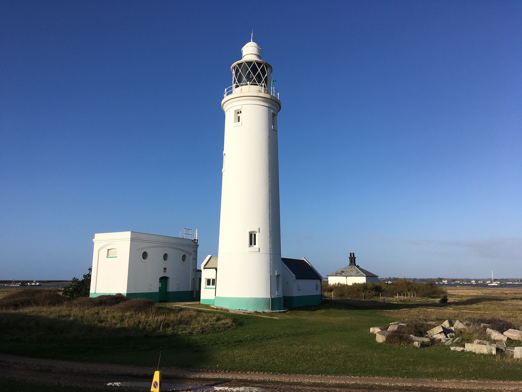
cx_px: 261
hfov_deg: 61.7
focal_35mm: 29
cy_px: 196
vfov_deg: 48.2
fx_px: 437
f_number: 2.2
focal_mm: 4.15
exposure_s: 1/2747
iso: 25
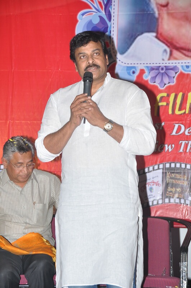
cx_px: 96
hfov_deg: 11.1
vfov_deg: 16.7
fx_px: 982
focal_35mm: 123
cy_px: 144
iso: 400
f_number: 6.3
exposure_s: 1/125
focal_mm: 82
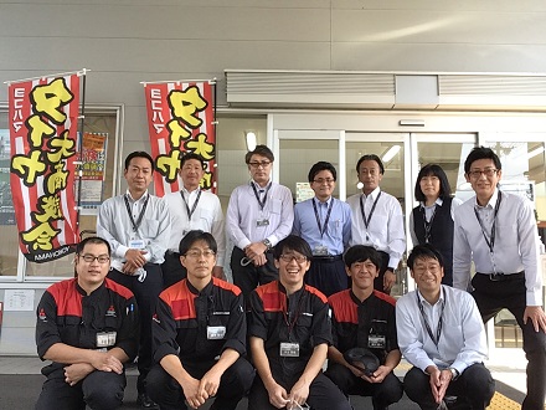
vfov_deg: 45.4
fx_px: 489
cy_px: 205
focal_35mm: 31
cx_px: 273
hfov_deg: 58.4
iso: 50
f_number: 2.4
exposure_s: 1/182
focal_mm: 2.15
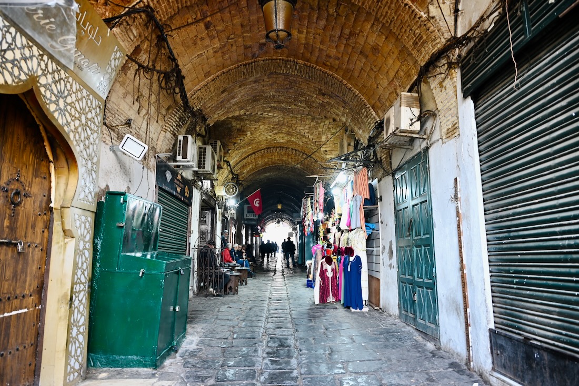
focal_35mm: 24
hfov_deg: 73.7
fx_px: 386
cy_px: 193
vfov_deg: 53.2
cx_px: 290
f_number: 4
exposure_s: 1/25
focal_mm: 24
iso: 400
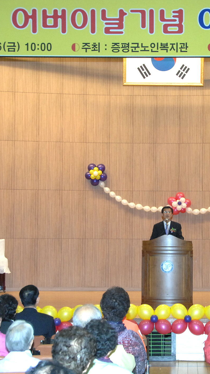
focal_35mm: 81
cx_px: 167
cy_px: 188
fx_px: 802
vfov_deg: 26.2
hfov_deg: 14.8
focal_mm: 34
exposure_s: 1/60
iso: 800
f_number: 6.7
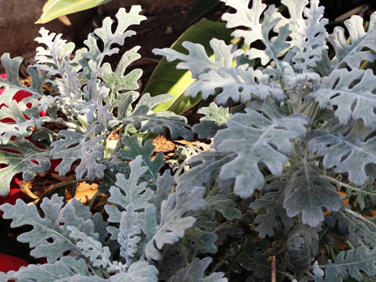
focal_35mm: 46
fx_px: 500
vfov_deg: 31.5
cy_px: 141
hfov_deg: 41.2
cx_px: 188
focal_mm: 6.19
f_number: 1.65
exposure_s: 1/245
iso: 50
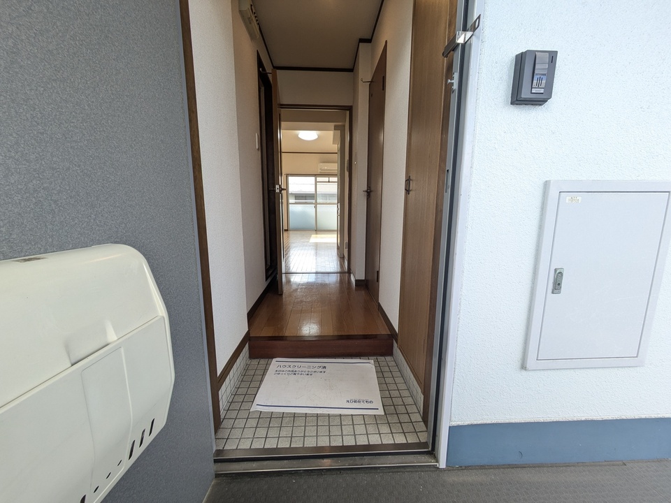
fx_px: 271
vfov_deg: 85.7
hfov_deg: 102.1
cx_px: 336
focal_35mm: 14
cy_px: 252
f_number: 2.2
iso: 75
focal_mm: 1.83
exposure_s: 1/120
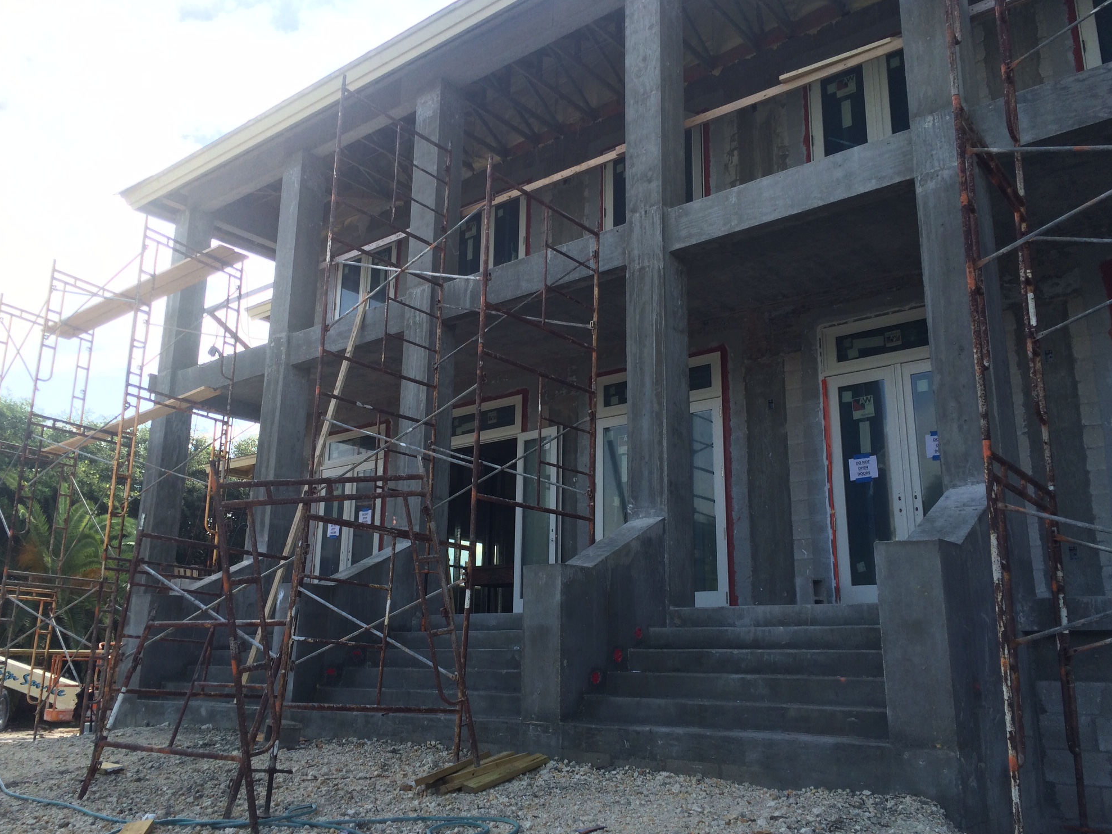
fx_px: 964
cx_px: 546
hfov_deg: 60.0
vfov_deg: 46.8
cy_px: 404
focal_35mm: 30
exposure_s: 1/855
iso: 32
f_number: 2.2
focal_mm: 4.15
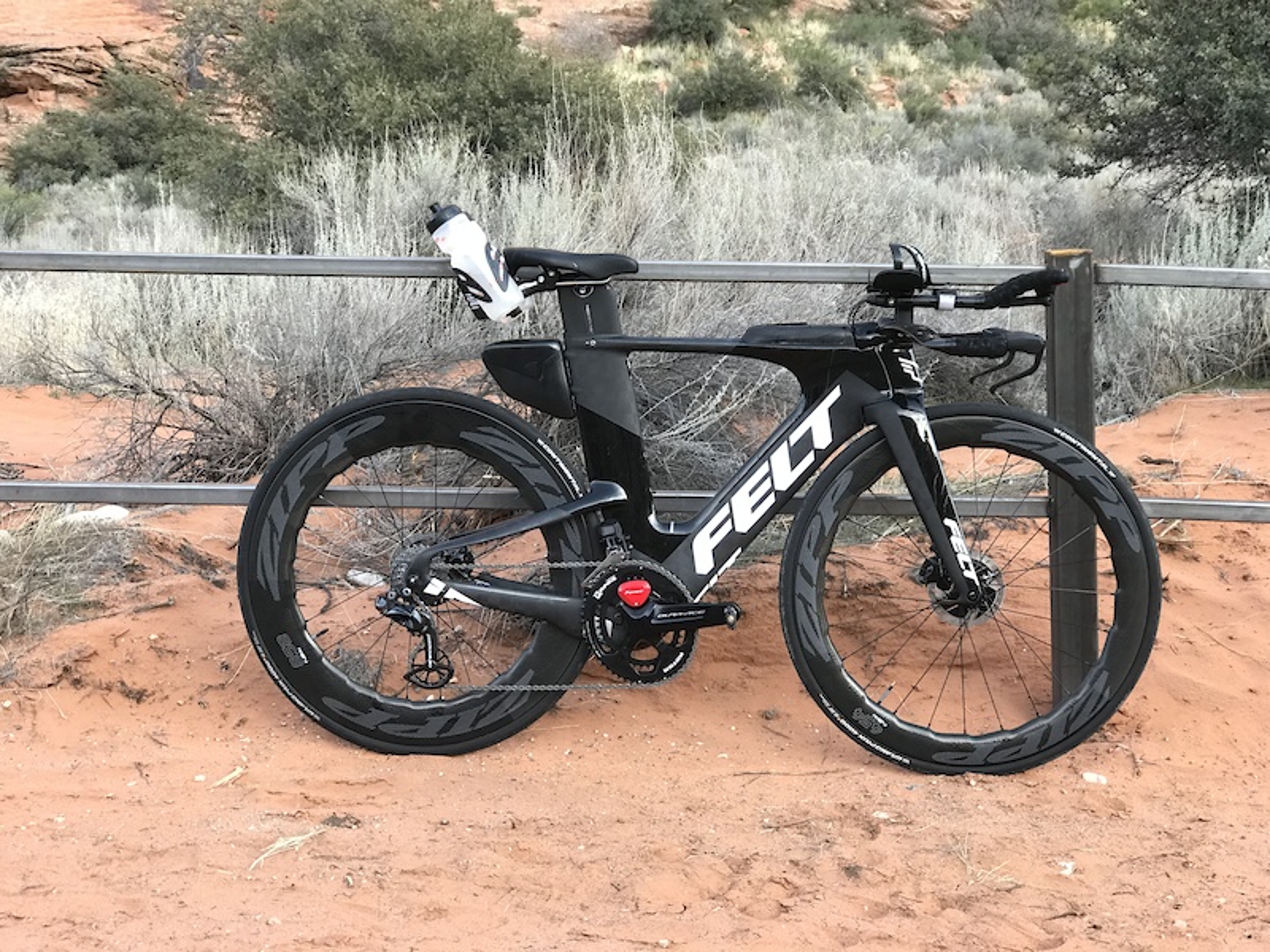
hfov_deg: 33.8
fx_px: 2091
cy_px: 476
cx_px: 635
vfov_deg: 25.7
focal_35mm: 57
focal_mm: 6.6
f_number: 2.8
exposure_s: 1/60
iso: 40
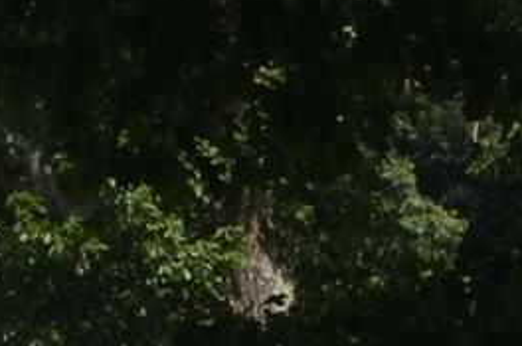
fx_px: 5717
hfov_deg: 5.1
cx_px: -645
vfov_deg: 3.5
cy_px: 233
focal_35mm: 395
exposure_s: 1/250
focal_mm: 34
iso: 125
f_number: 8
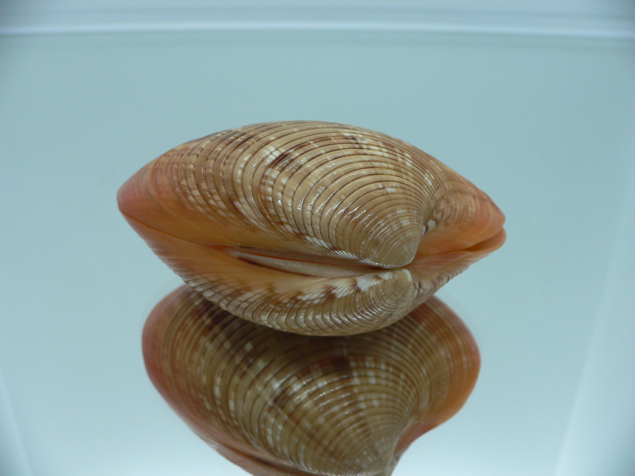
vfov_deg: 40.7
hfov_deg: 52.6
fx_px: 642
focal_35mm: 35
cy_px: 238
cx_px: 318
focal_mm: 4.6
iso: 80
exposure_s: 1/60
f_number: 2.8
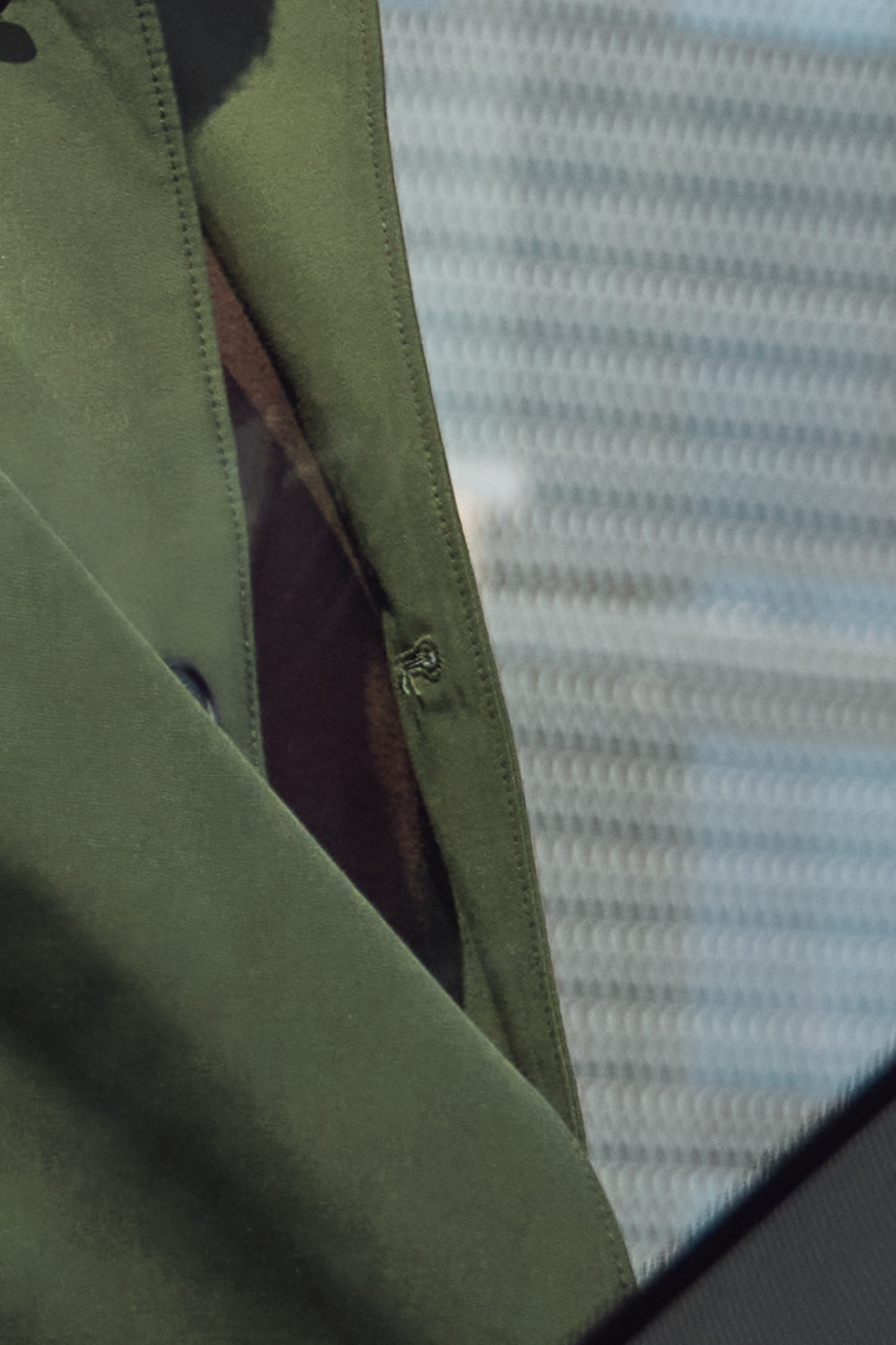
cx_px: -2310
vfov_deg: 8.9
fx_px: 8674
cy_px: 835
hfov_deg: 5.4
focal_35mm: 232
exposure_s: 1/2500
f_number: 3.5
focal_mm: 30.7
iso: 250
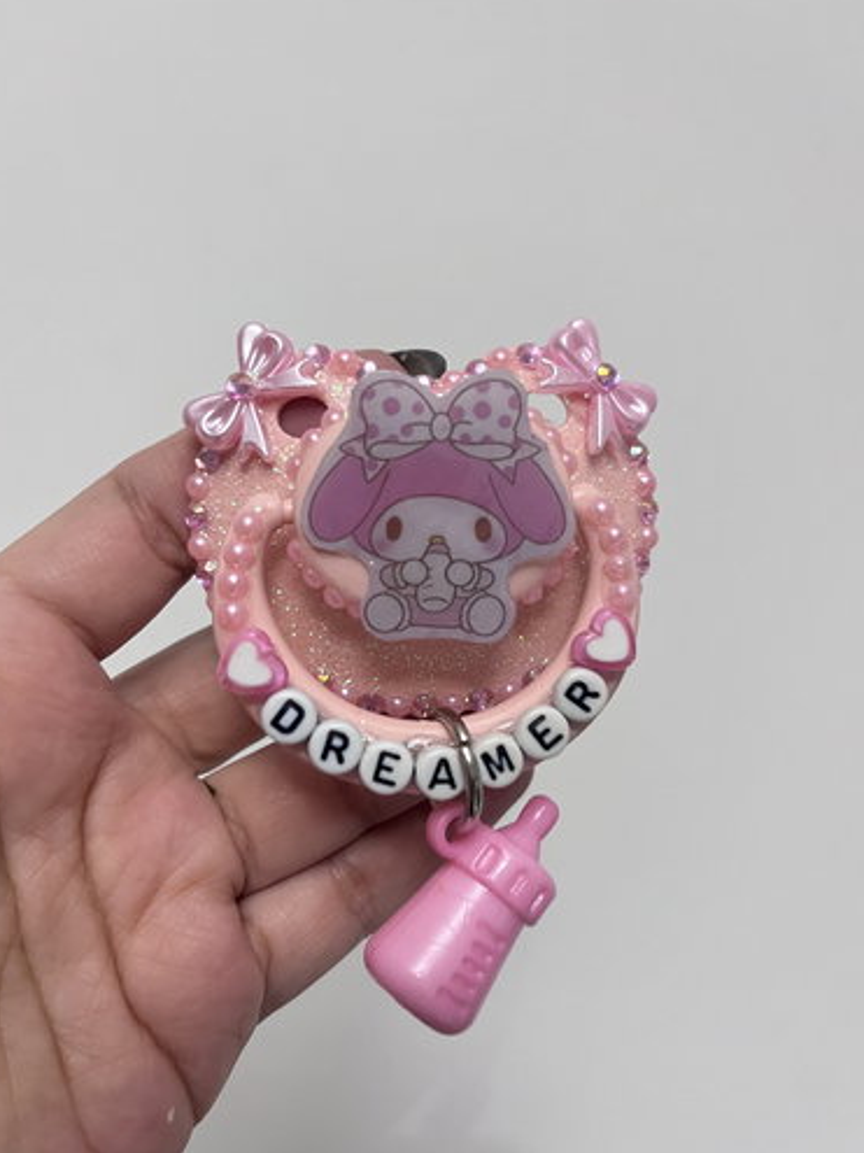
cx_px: 435
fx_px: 932
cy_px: 604
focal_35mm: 28
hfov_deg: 49.7
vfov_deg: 63.4
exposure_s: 1/33
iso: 400
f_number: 1.6
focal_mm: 5.1
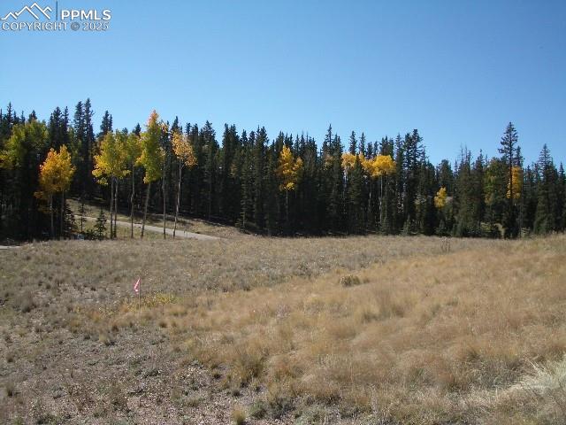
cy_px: 212
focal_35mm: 35
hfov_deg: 52.6
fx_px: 572
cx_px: 283
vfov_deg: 40.7
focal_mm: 5.8
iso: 80
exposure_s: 1/500
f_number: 4.3
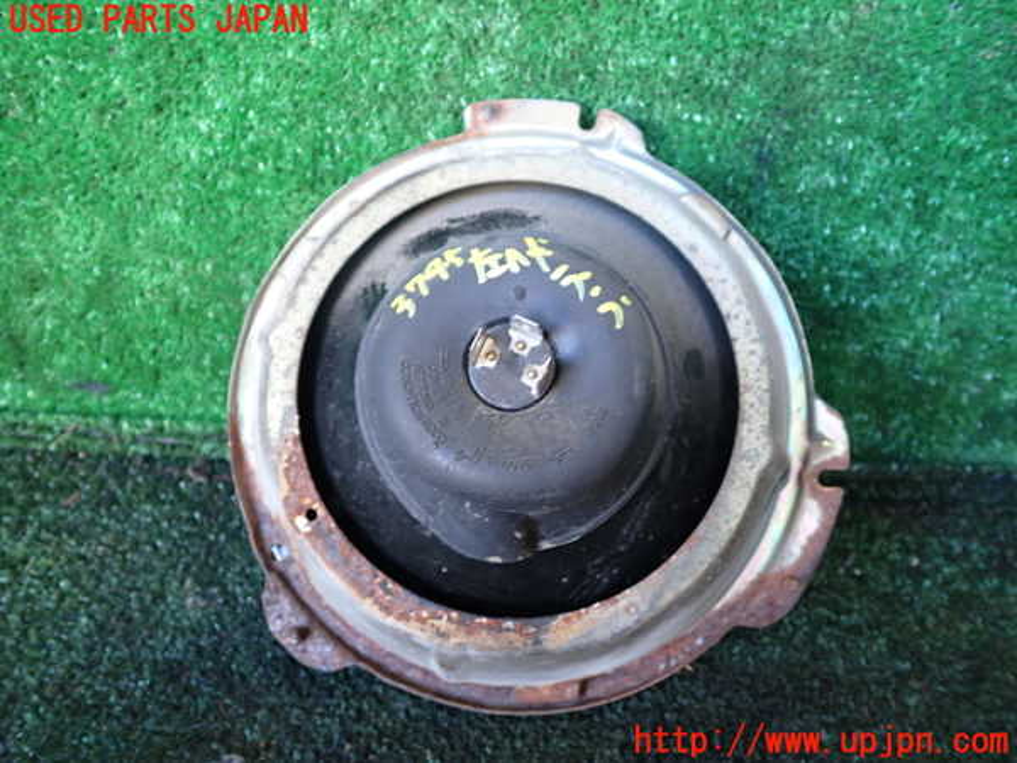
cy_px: 382
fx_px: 881
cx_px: 508
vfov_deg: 46.8
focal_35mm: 30
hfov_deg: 60.0
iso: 250
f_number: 2.3
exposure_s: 1/30
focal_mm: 5.4
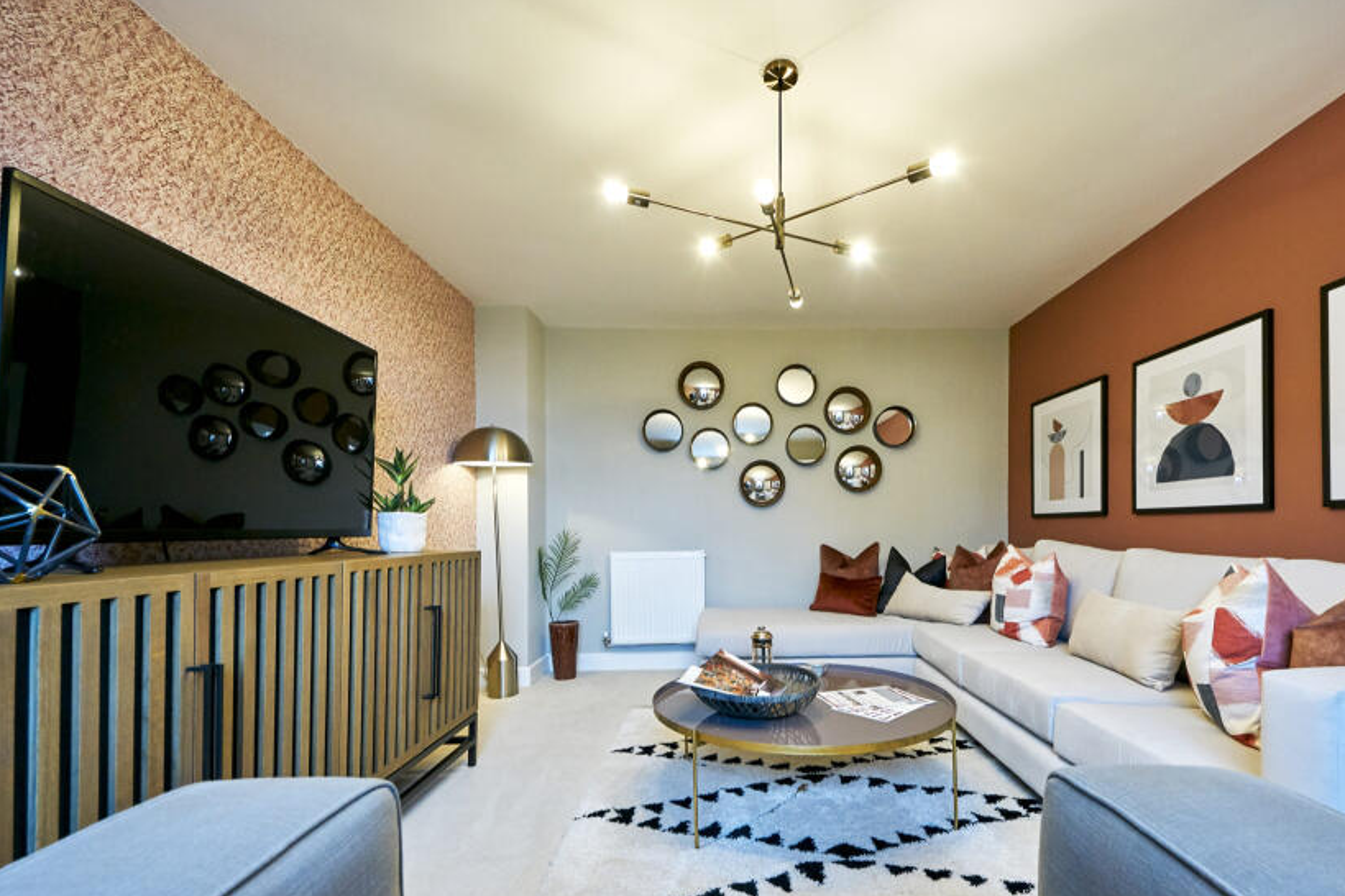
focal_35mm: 15
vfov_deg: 76.4
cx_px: 746
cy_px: 542
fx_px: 560
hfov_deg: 100.0
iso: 400
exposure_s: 1/10
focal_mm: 8
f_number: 7.1
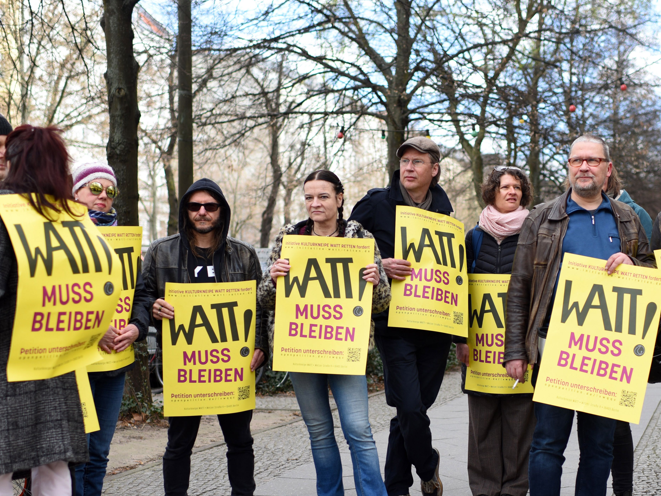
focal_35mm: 54
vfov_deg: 26.8
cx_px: 415
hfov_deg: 35.3
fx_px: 1031
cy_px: 348
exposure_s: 1/1000
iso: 200
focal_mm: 35
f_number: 1.8
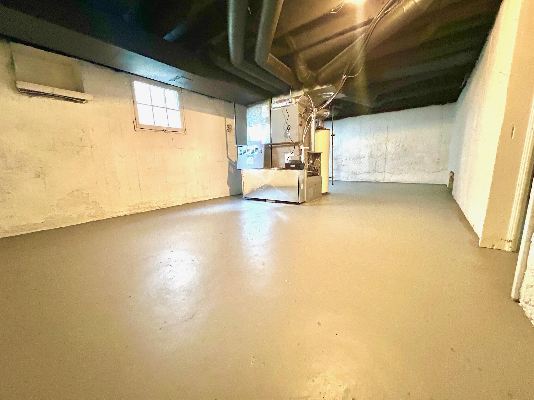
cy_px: 200
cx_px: 267
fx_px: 201
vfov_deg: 89.9
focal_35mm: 13
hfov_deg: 106.2
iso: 800
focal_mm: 1.57
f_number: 1.8
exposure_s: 1/60
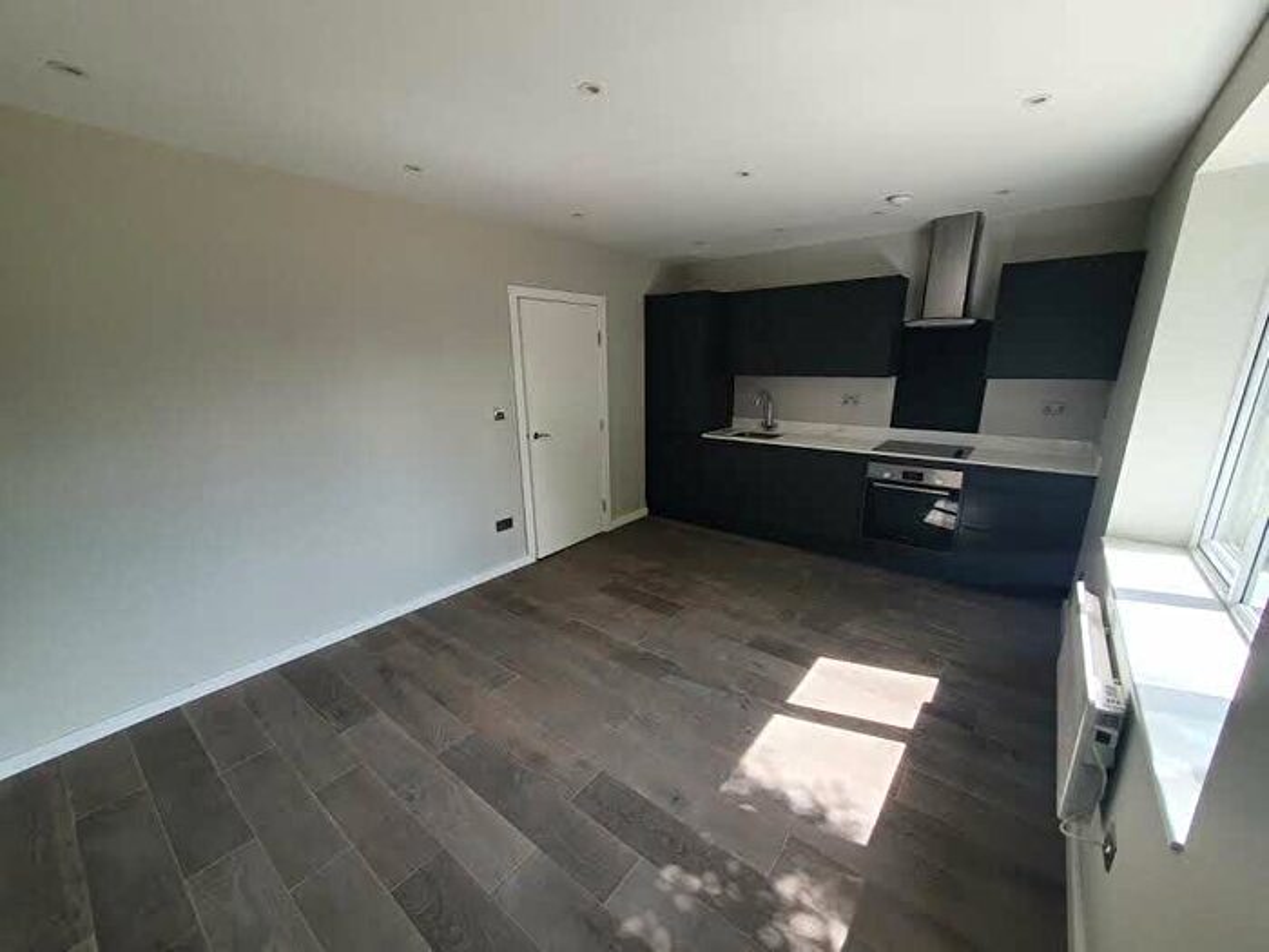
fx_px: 477
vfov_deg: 89.9
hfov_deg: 106.2
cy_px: 476
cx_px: 634
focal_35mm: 13
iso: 50
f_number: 2.2
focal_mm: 1.8
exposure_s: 1/100
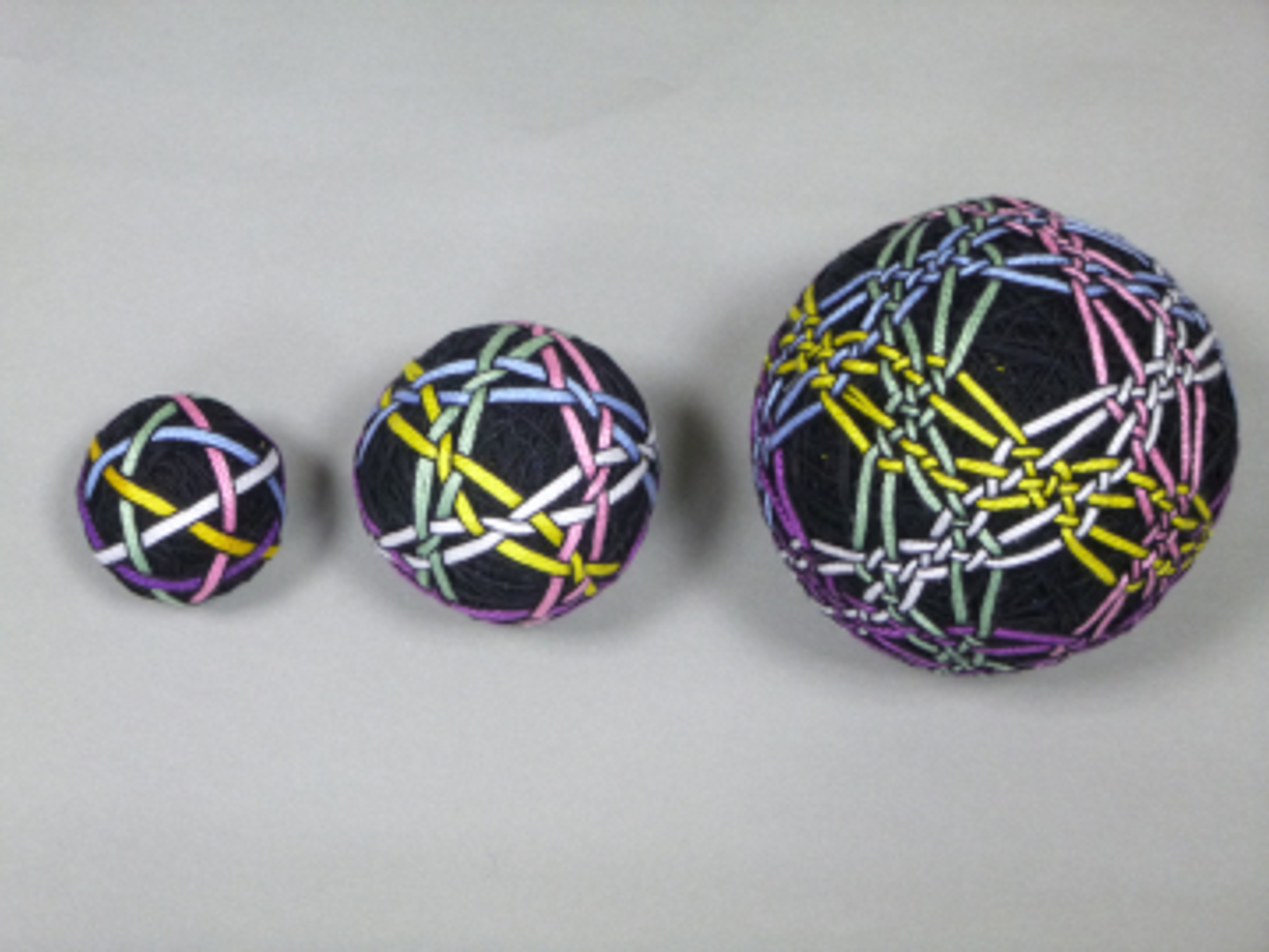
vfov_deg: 17.4
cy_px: 476
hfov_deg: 23.0
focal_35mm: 85
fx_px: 3116
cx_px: 634
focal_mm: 15.3
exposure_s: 1/3.2
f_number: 5.7
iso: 400
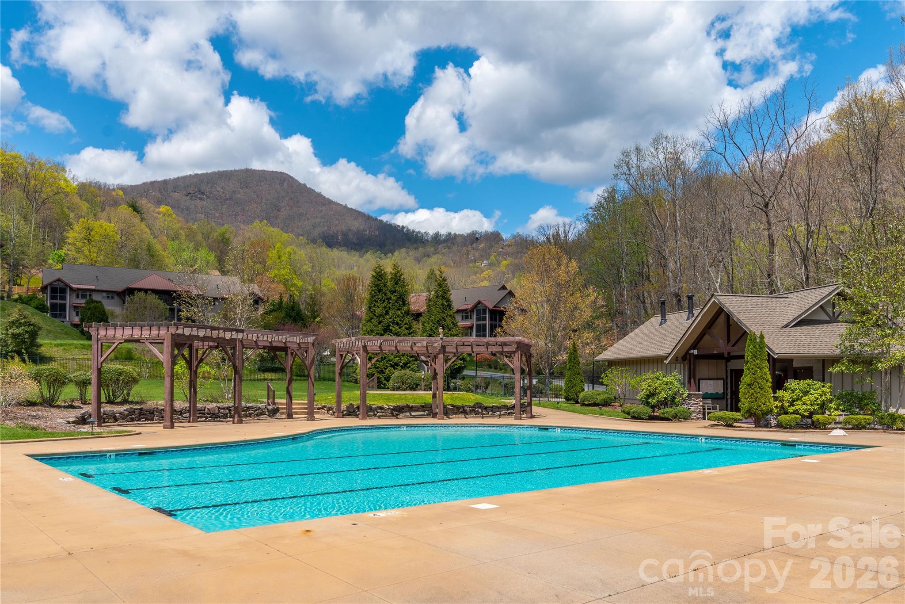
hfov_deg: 69.4
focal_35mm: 26
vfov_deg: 49.6
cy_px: 302
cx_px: 452
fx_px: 654
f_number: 7.1
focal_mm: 26
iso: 320
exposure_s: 1/1600
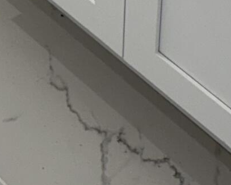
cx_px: -64
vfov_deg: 8.1
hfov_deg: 10.1
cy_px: -114
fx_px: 1279
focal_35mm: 187
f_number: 1.6
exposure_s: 1/120
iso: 80
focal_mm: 5.96
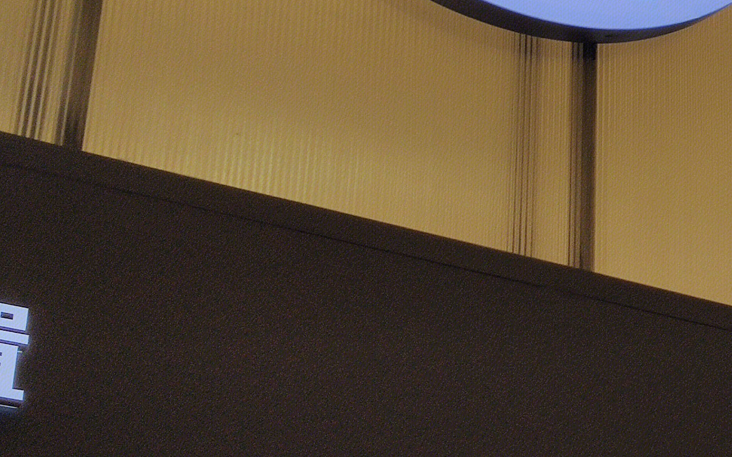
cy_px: 71
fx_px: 1995
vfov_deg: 13.0
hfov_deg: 20.0
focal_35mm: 100
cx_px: 784
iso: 112
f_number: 1.75
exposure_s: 1/1221
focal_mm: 4.75
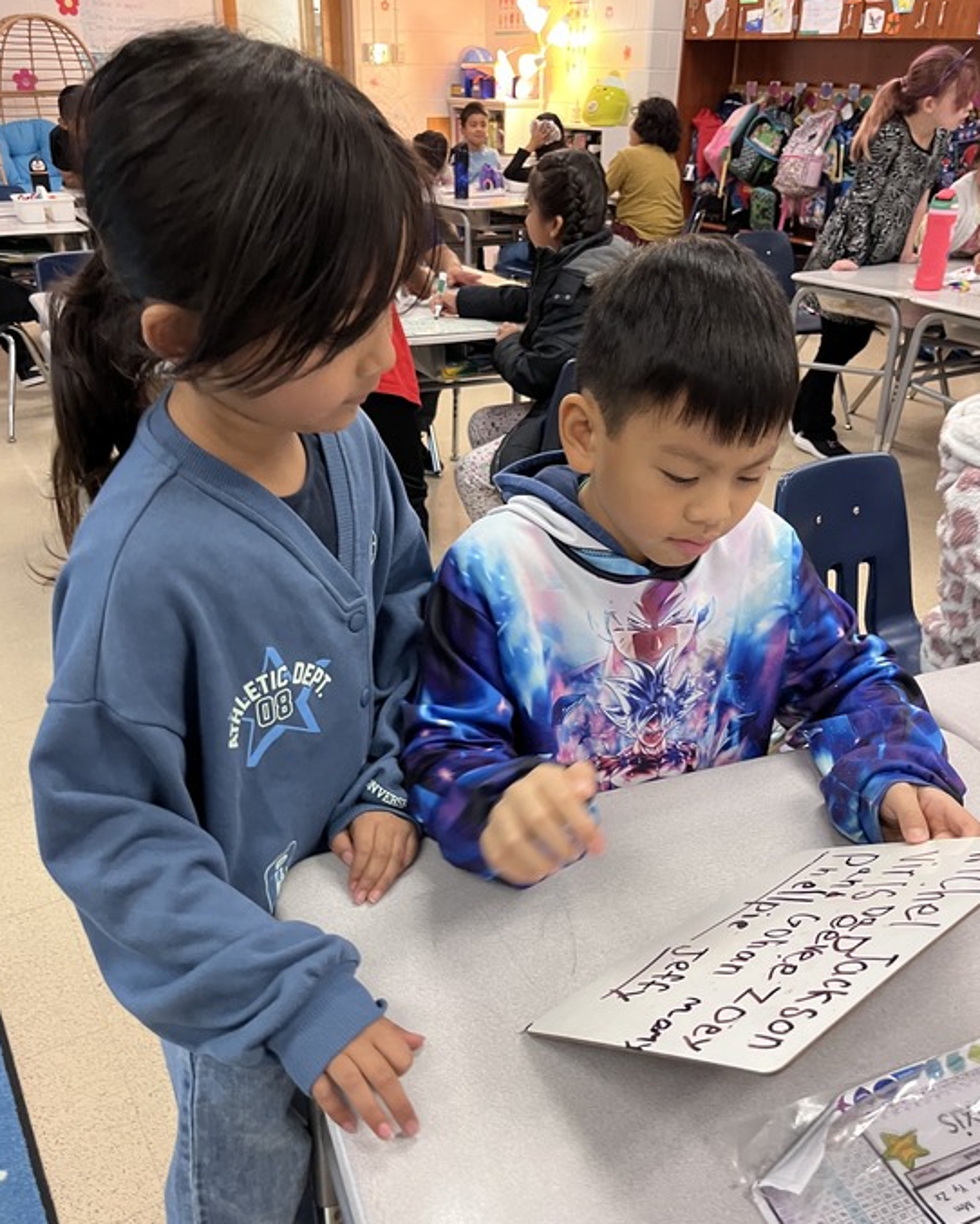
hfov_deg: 51.6
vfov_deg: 62.1
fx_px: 1015
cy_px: 661
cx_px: 486
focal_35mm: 28
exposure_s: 1/60
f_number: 1.6
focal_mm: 5.1
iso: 320
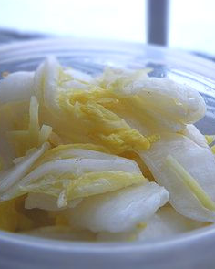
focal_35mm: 45
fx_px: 358
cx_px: 125
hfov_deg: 33.4
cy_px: 133
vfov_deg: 41.2
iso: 160
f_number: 3.8
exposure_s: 1/50
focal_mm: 6.1
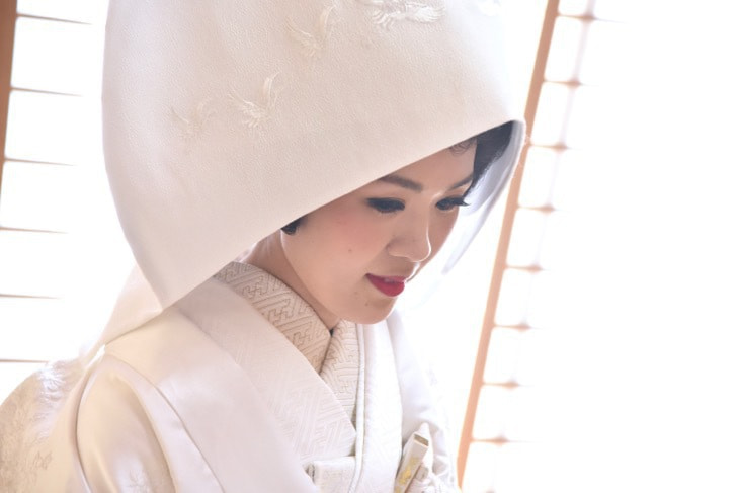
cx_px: 370
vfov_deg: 19.5
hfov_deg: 28.8
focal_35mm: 70
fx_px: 1437
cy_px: 246
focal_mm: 70
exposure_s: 1/160
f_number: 5.6
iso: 2000
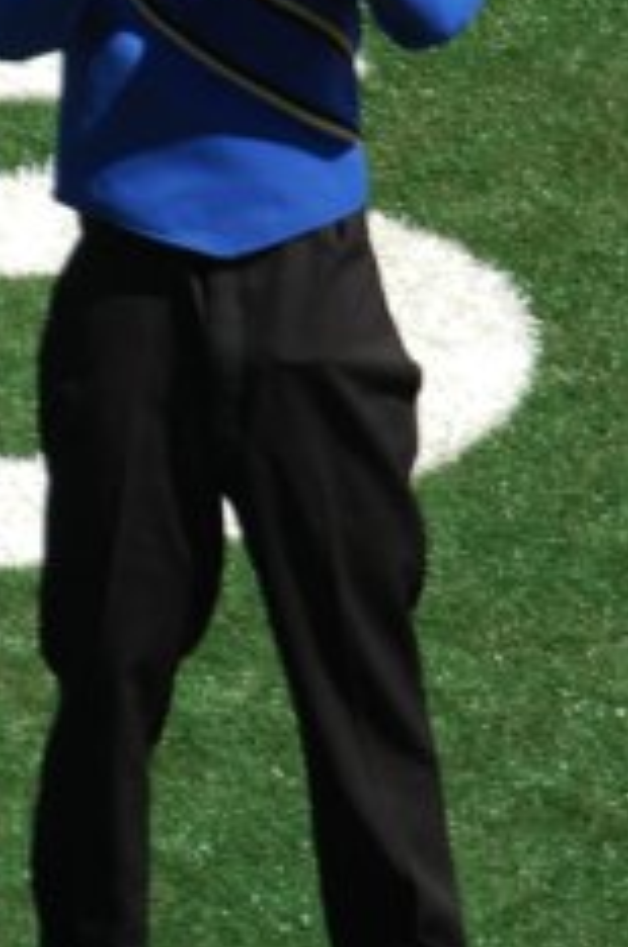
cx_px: 26
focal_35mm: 1541
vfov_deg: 1.3
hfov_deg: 0.9
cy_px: 113
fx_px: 40500
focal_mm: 400
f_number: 5.6
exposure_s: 1/800
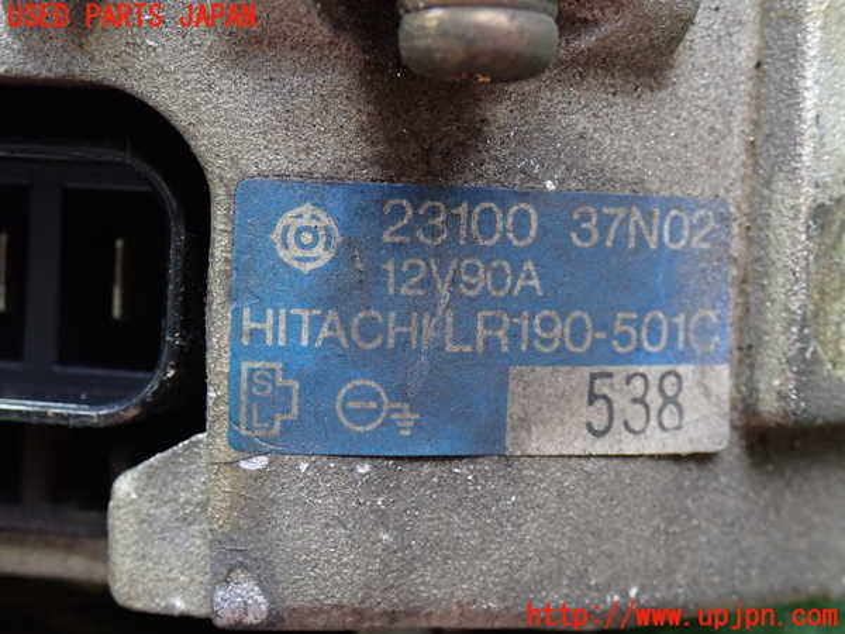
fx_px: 1513
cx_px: 422
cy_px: 317
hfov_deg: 31.2
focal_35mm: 62
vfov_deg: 23.7
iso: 800
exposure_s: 1/60
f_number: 3.6
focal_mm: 11.09
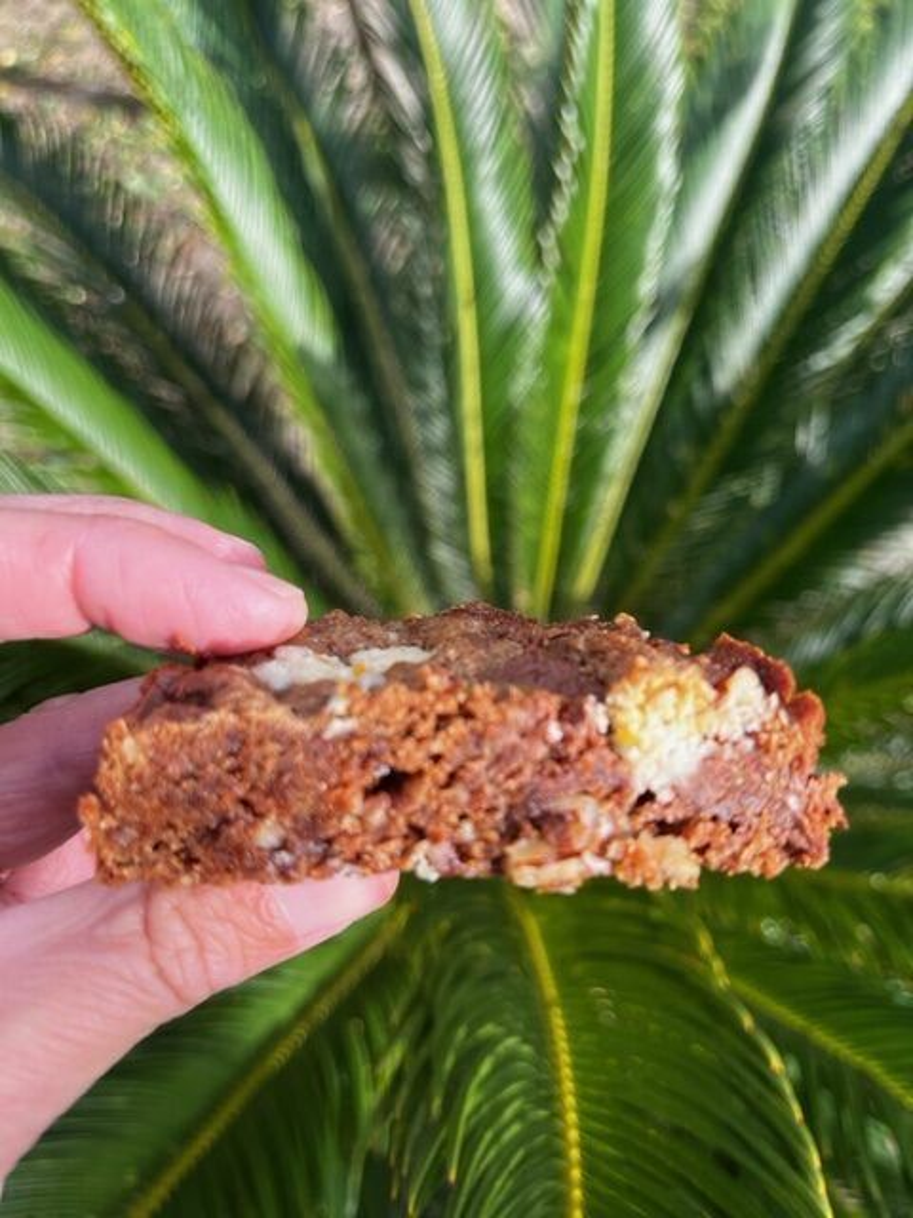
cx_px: 456
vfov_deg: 67.3
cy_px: 609
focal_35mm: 26
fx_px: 914
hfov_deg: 53.1
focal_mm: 5.1
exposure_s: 1/561
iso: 50
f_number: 1.6
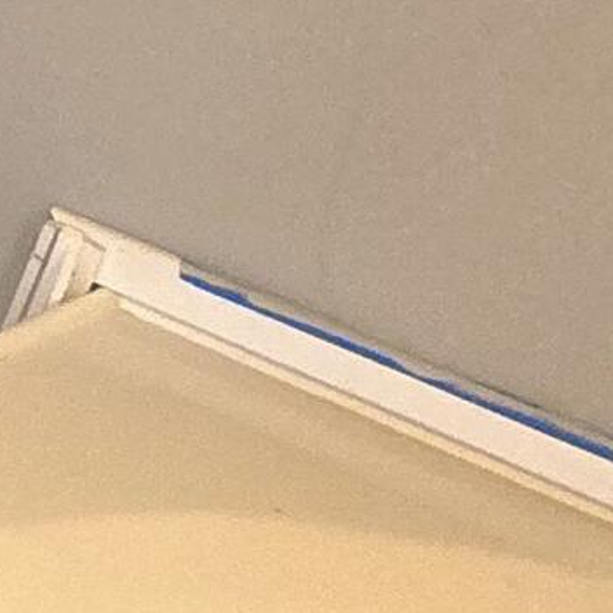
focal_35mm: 98
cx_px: -1524
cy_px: -143
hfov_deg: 9.6
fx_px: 1963
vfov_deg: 16.9
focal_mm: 2.2
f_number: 2.2
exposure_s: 1/60.2
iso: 1000
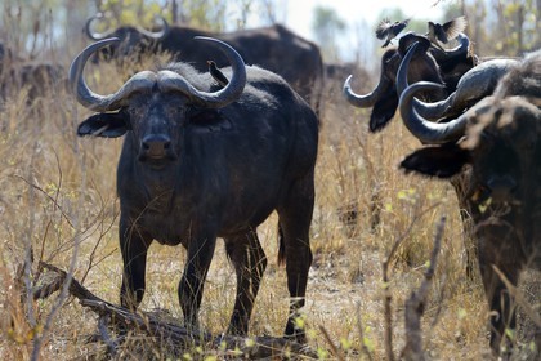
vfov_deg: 4.9
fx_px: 4207
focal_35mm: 280
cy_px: 180
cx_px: 270
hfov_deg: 7.4
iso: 400
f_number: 5.6
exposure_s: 1/1000
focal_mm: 280
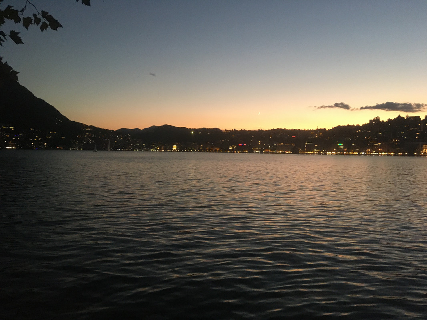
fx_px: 358
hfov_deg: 61.7
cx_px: 214
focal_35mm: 29
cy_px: 160
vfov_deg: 48.2
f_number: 2.2
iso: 250
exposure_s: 1/17
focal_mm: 4.15
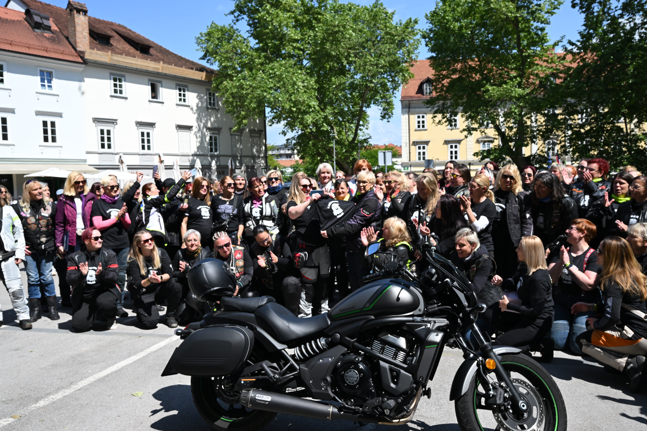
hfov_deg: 61.9
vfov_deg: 43.6
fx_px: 539
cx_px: 324
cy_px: 216
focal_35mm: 30
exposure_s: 1/2000
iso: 1600
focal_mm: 30
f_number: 10
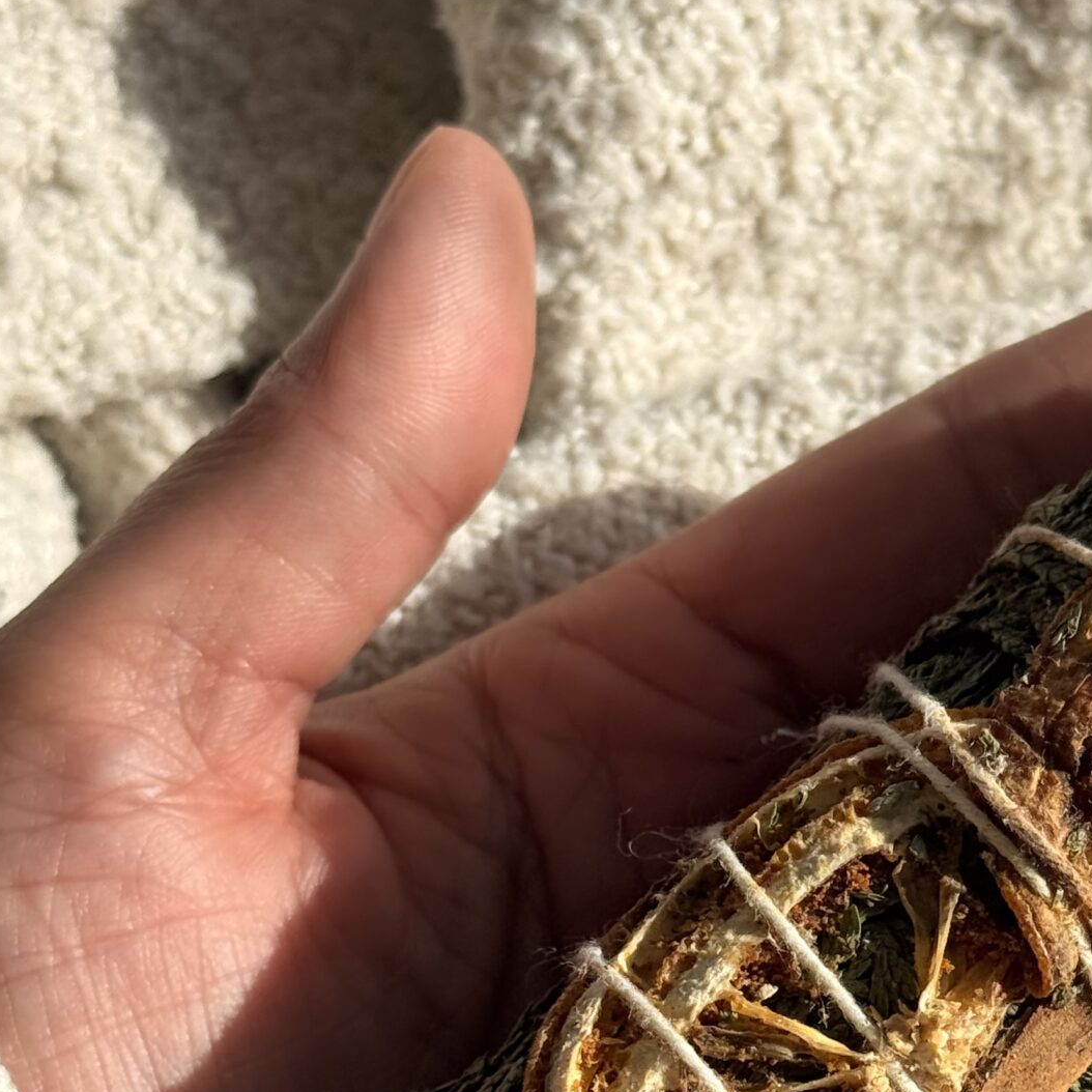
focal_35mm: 103
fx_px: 3676
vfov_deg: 16.7
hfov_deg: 16.7
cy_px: 906
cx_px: 939
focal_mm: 6.76
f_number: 1.78
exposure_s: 1/5208
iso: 80
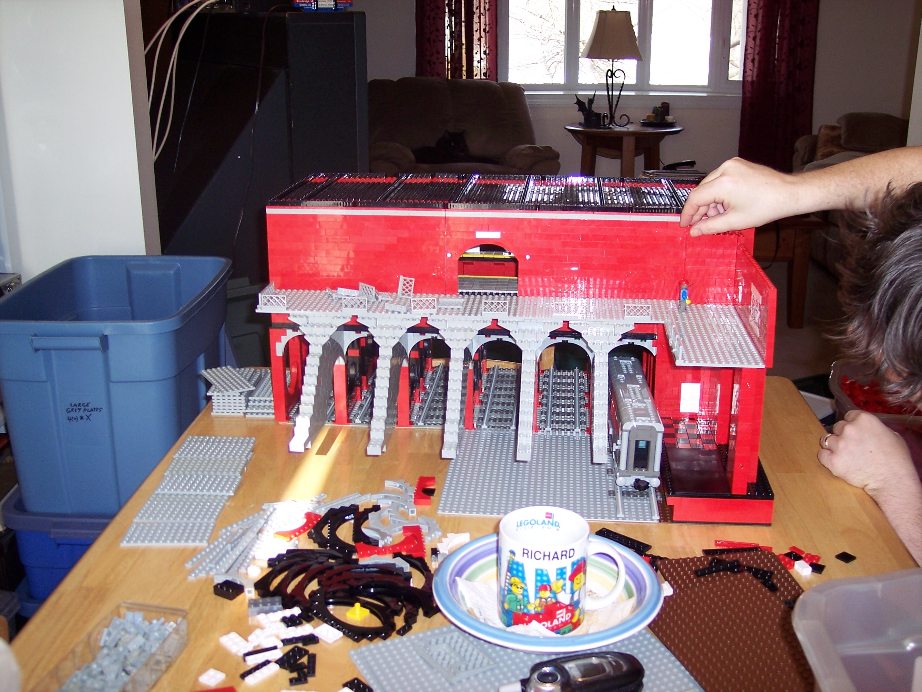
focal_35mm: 39
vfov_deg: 36.8
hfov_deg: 47.9
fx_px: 1039
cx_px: 461
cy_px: 346
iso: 100
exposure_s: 1/60
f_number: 2.8
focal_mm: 8
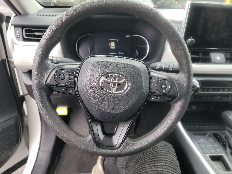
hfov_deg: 71.6
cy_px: 87
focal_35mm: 24
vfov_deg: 56.8
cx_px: 116
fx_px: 161
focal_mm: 6.7
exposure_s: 1/59
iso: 307
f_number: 1.8
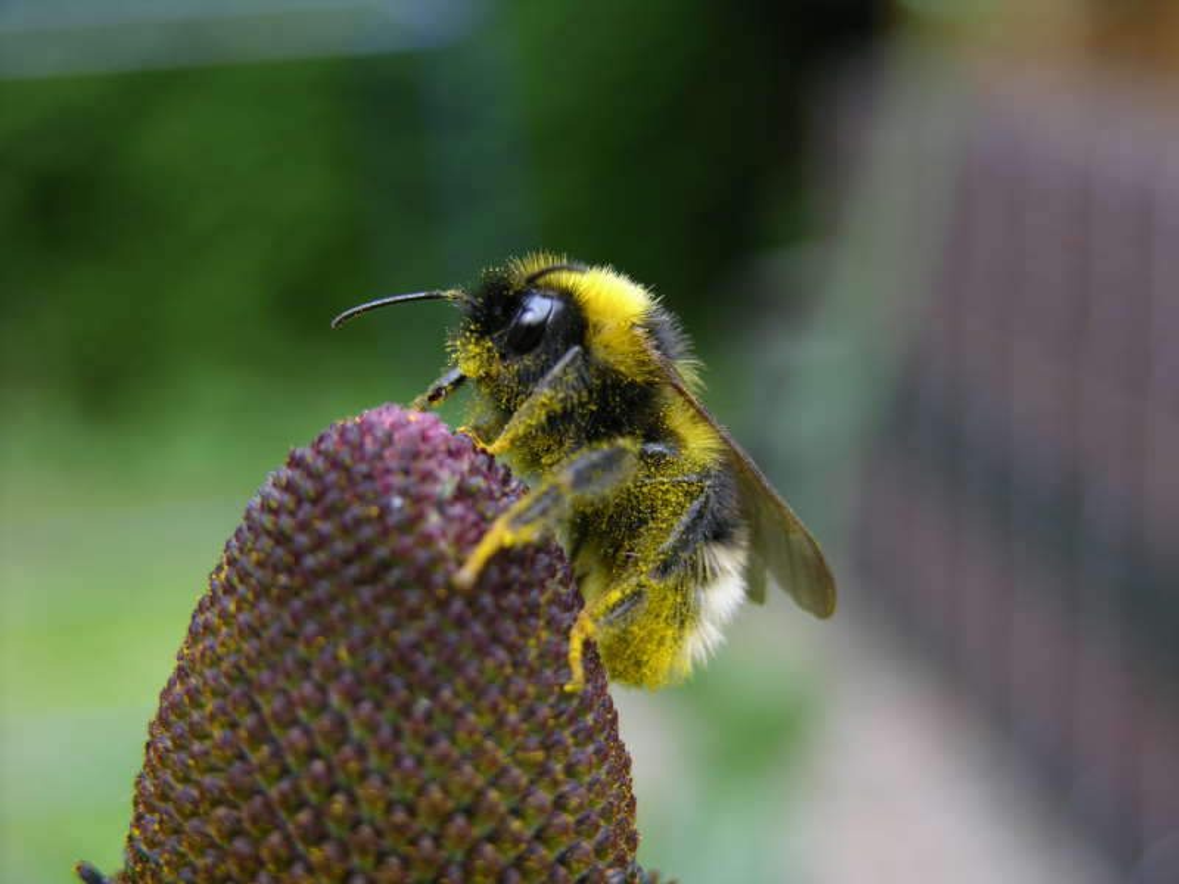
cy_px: 442
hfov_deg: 26.3
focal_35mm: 74
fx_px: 2520
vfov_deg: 19.9
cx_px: 590
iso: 50
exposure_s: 1/41.5
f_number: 3.3
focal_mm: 18.8
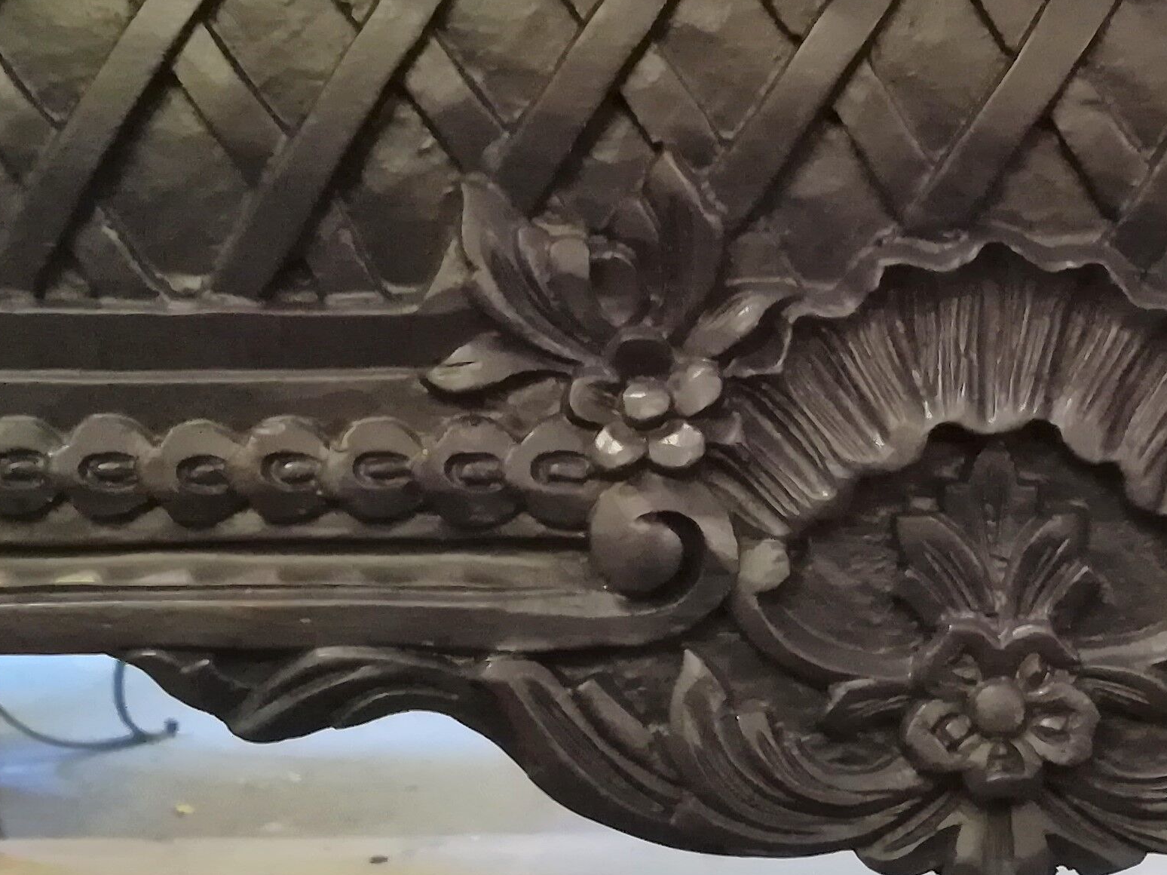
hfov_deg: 29.1
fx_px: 2191
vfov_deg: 22.6
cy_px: 409
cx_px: 944
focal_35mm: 65
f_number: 2.2
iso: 640
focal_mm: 3.83
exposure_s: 1/20
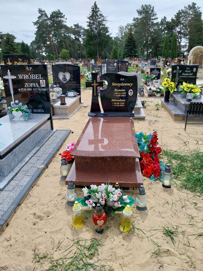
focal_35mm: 26
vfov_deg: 67.3
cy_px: 136
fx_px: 203
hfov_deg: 53.1
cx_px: 102
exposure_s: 1/938
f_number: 1.8
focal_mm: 4
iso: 25
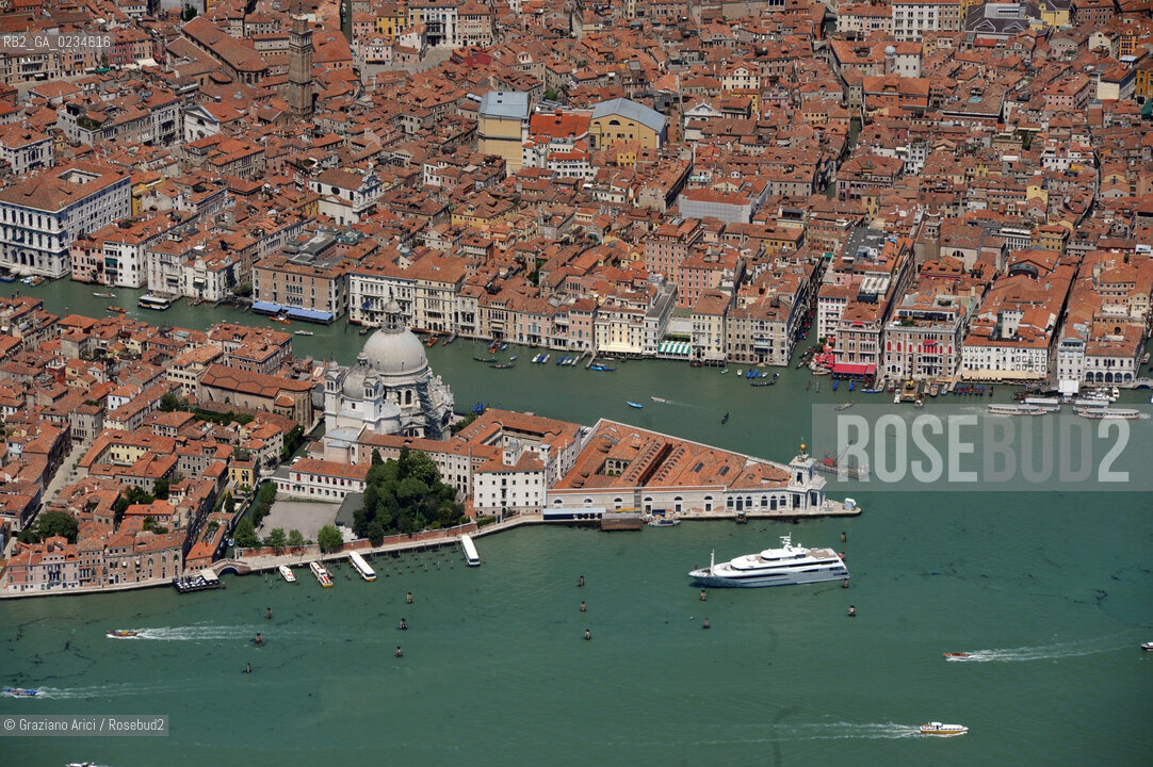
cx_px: 576
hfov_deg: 10.3
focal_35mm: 200
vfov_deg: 6.9
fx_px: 6401
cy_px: 384
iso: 400
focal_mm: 200
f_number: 11
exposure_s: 1/1250
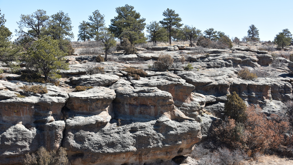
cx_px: 146
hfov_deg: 37.9
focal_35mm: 55
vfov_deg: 21.8
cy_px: 93
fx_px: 427
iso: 100
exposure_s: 1/200
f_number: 7.1
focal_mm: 52
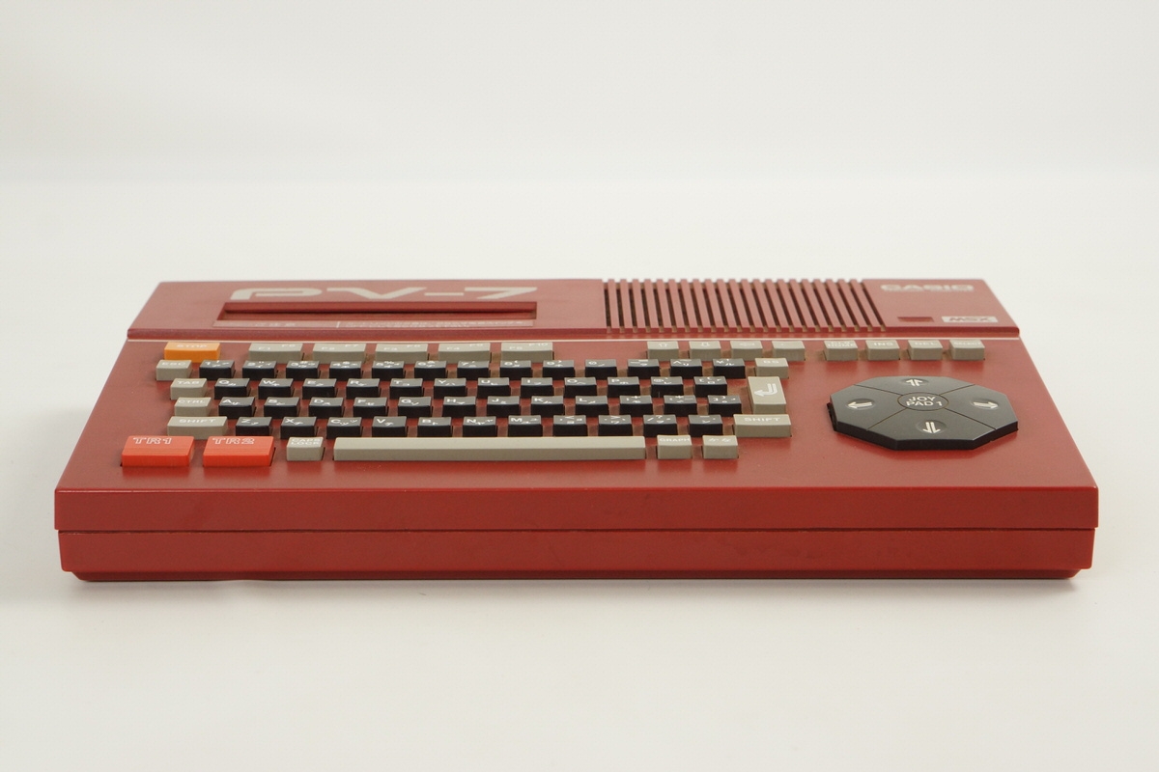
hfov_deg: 27.0
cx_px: 580
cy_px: 386
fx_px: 2414
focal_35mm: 75
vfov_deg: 18.2
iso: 640
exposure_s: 1/80
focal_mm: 50
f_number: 6.3
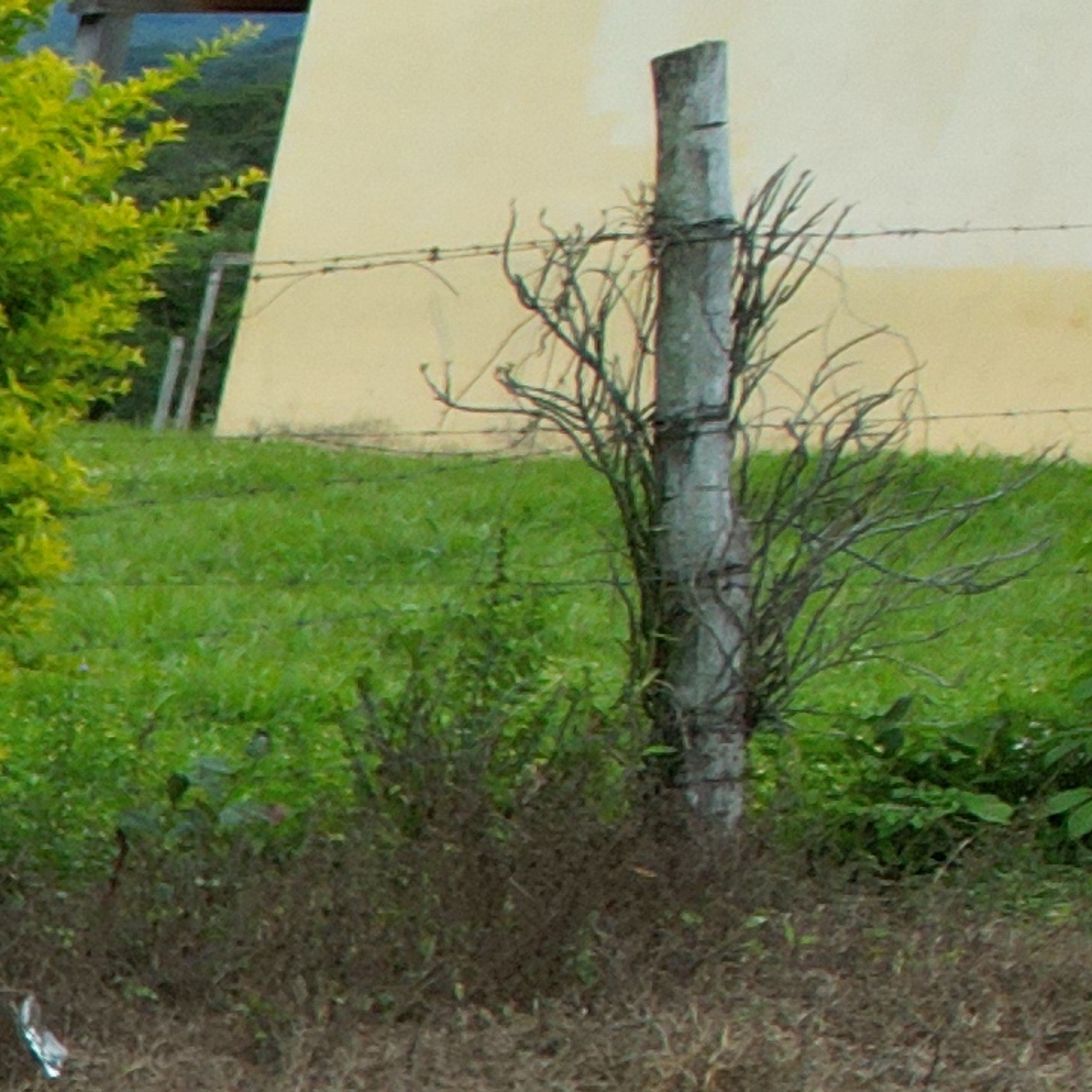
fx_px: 5068
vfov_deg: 11.0
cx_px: -2964
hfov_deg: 8.4
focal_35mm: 142
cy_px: 2308
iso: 100
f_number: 2.8
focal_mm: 8.38
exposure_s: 1/350
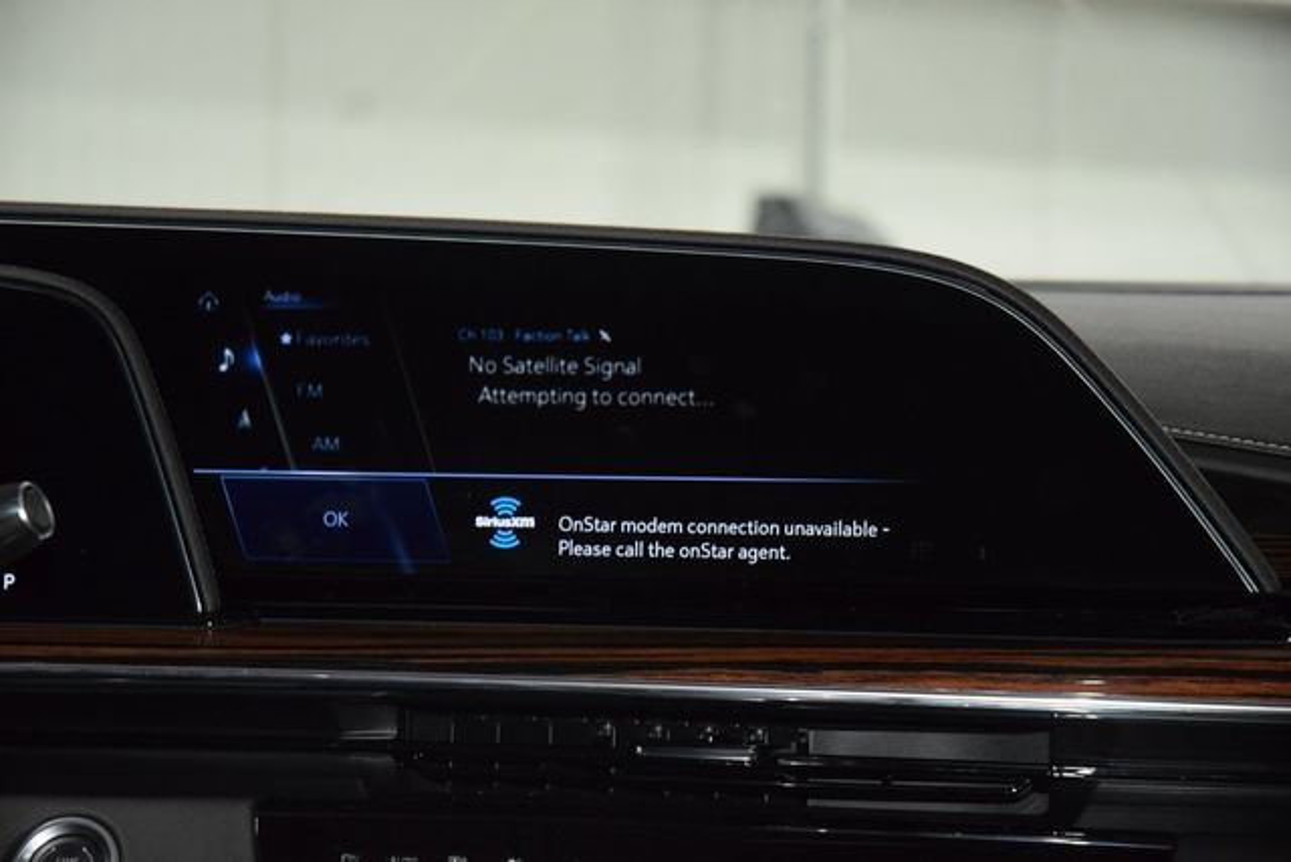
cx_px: 646
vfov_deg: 13.0
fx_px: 3766
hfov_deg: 19.5
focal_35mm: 105
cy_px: 431
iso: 3200
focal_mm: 70
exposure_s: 1/100
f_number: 4.5
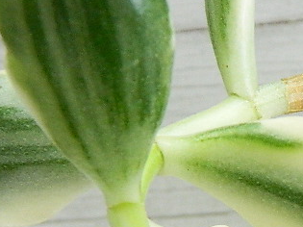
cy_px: 280
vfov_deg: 9.5
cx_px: 422
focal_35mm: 153
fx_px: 1339
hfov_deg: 12.4
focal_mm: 8.4
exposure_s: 1/80
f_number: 3.6
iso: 400
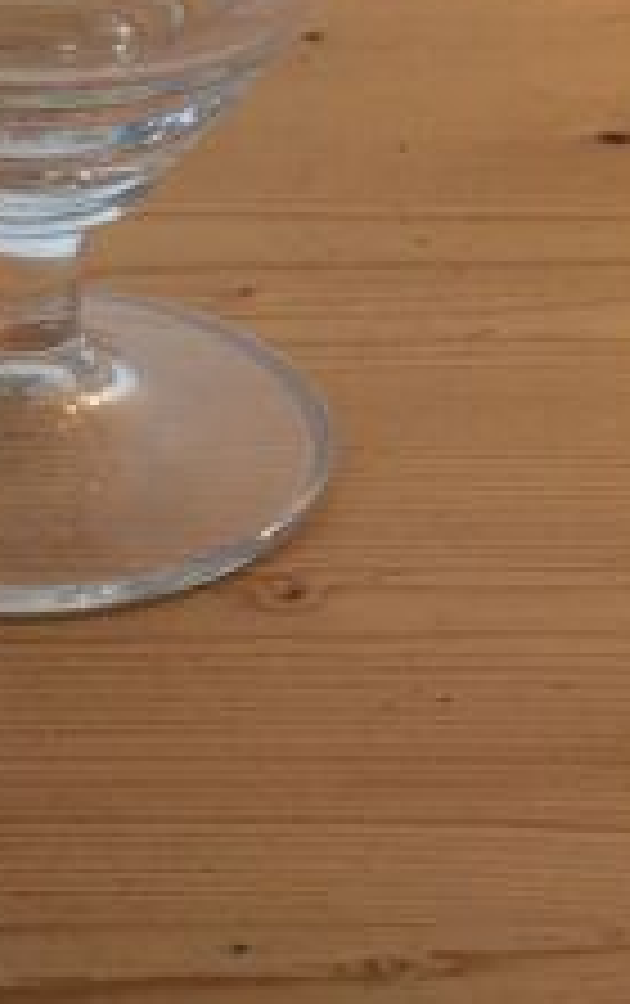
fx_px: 2492
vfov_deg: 22.5
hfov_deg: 14.2
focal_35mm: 91
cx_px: 22
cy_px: 225
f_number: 2.4
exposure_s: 1/33
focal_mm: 3.3
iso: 40
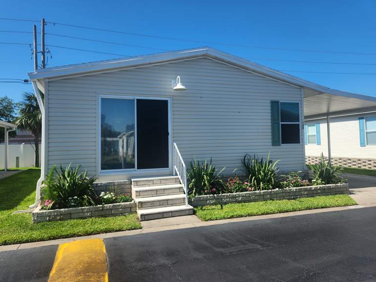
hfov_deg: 71.6
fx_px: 261
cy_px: 137
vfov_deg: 56.8
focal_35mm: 24
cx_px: 183
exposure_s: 1/1202
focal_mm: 5.4
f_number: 1.8
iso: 20
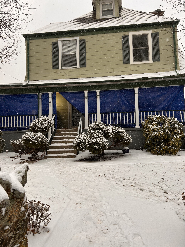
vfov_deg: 67.3
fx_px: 185
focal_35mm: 26
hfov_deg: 53.1
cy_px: 124
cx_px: 92
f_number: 1.5
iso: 50
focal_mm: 5.7
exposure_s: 1/533
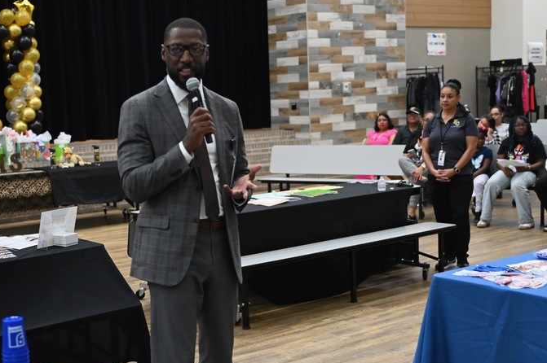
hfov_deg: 34.4
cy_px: 223
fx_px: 880
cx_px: 210
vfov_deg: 23.3
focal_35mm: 58
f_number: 2.8
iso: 2500
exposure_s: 1/320
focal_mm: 38
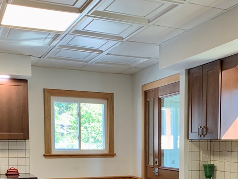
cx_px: 159
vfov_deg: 25.2
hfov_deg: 34.6
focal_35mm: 55
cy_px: 180
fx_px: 378
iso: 80
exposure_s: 1/60
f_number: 1.8
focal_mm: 4.25
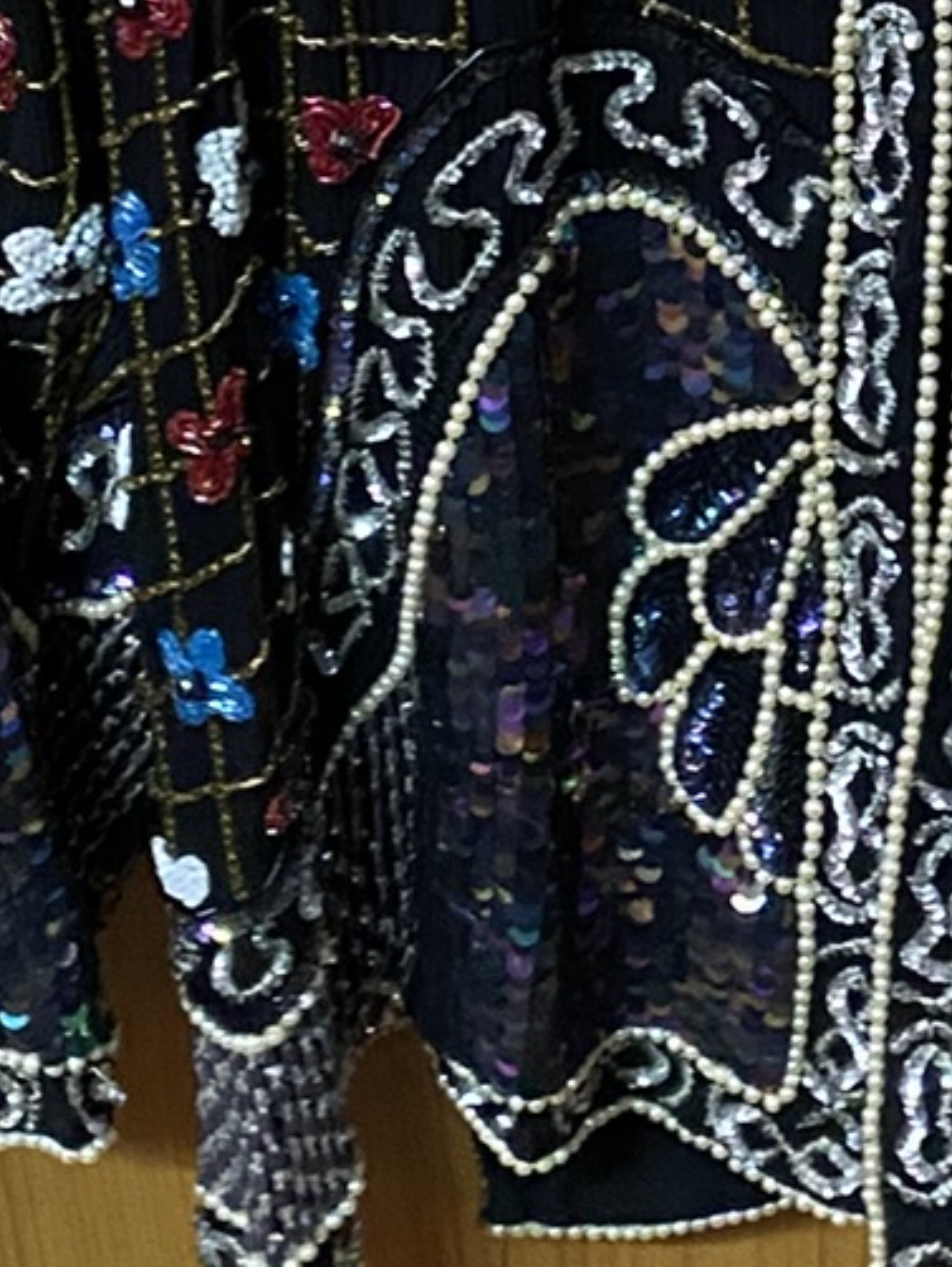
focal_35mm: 106
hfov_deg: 13.6
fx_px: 3884
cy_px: -575
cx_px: 1136
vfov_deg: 17.0
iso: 640
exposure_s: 1/25
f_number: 1.8
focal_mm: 4.25
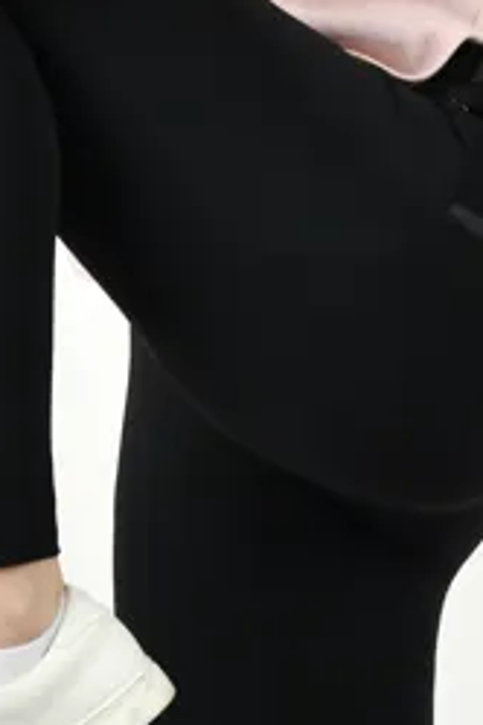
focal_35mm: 337
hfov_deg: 4.1
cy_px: 521
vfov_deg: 6.1
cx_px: 448
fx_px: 6782
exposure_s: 1/160
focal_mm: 70
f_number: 6.3
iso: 200
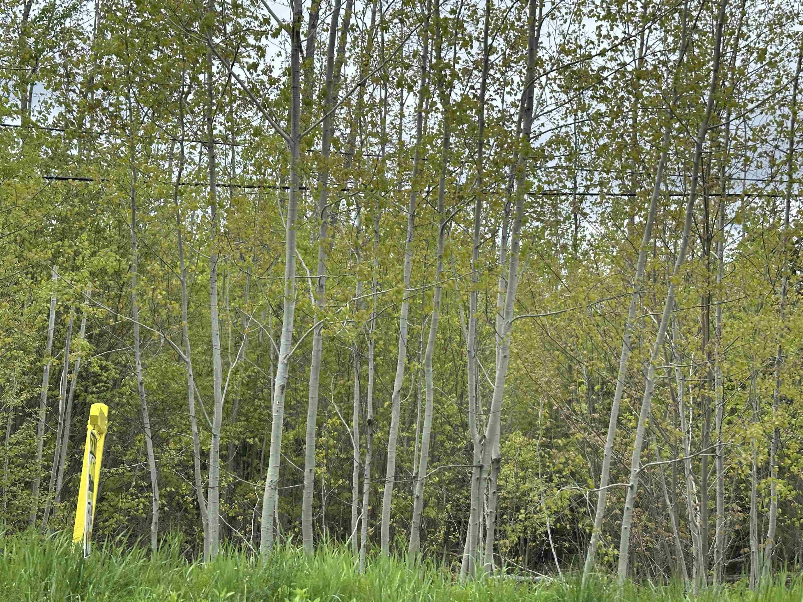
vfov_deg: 30.3
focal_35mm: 48
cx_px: 402
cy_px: 301
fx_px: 1113
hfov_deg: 39.7
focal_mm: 6.86
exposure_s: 1/1242
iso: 64
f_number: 1.78
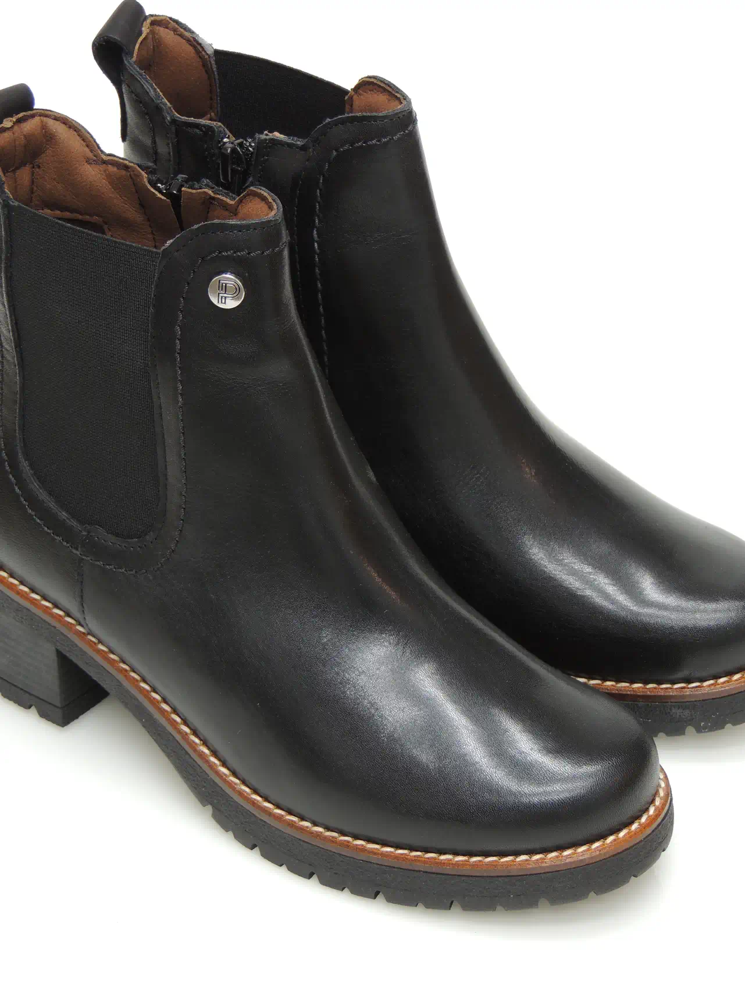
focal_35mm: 105
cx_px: 372
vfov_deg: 18.7
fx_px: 3013
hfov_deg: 14.1
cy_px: 497
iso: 100
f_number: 4.2
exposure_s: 1/5
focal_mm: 18.7
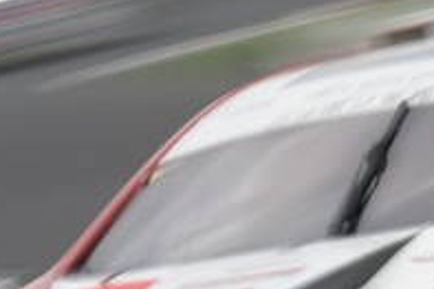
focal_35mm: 1504
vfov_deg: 0.9
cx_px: 482
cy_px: 185
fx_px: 18116
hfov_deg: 1.4
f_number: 36
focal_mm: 411
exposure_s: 1/13
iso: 100
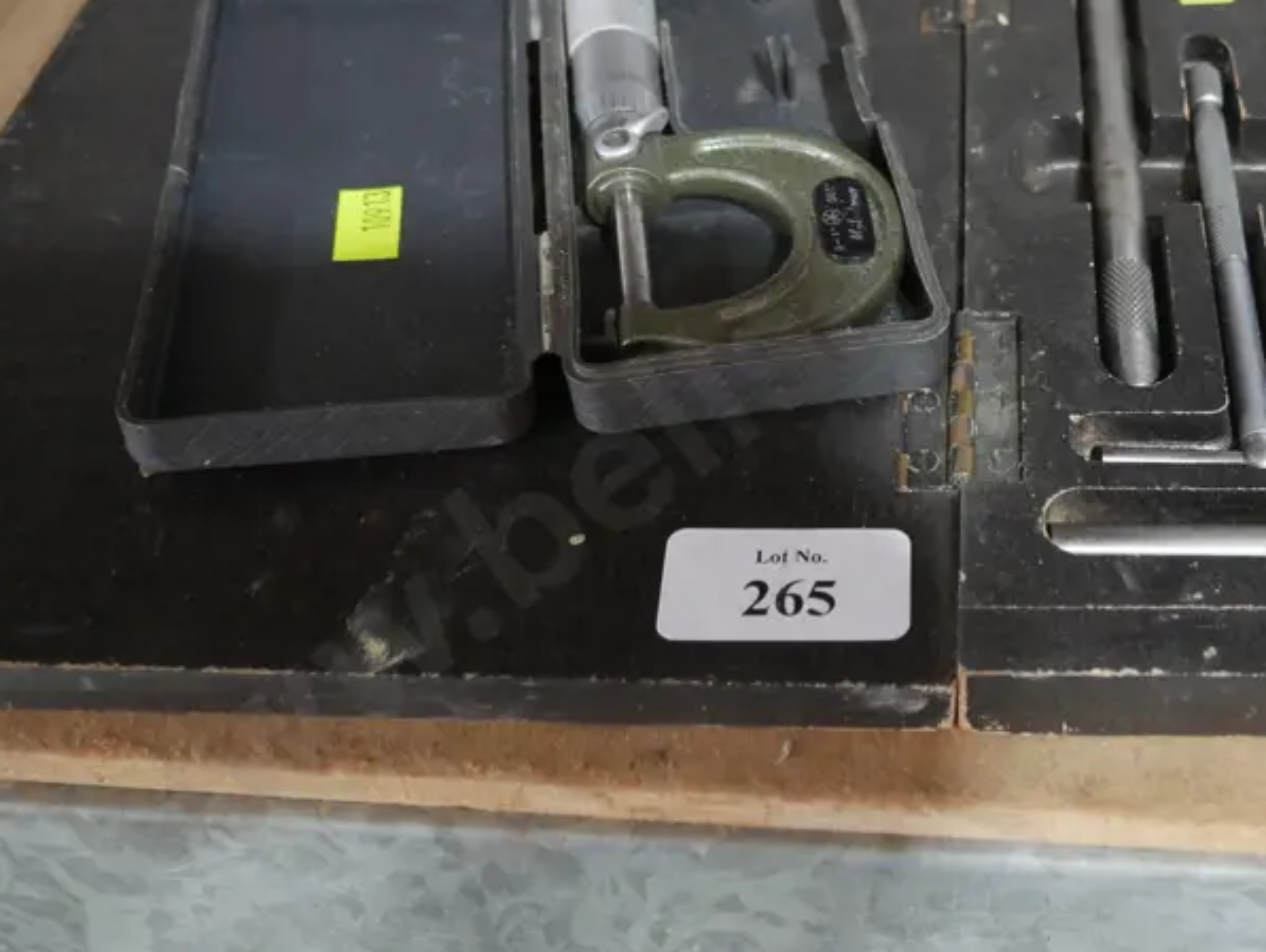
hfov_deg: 38.5
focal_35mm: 48
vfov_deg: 29.8
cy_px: 224
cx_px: 959
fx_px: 1757
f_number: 3.5
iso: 1250
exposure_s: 1/60
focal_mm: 14
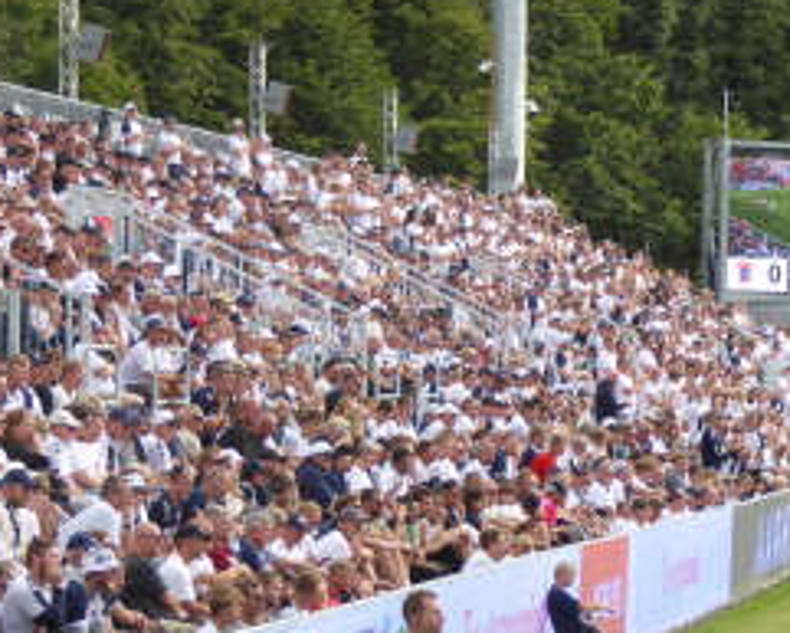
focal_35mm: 193
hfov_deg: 10.0
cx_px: 429
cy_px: 220
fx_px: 4514
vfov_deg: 8.0
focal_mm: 19
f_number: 5.1
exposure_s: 1/125
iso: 80
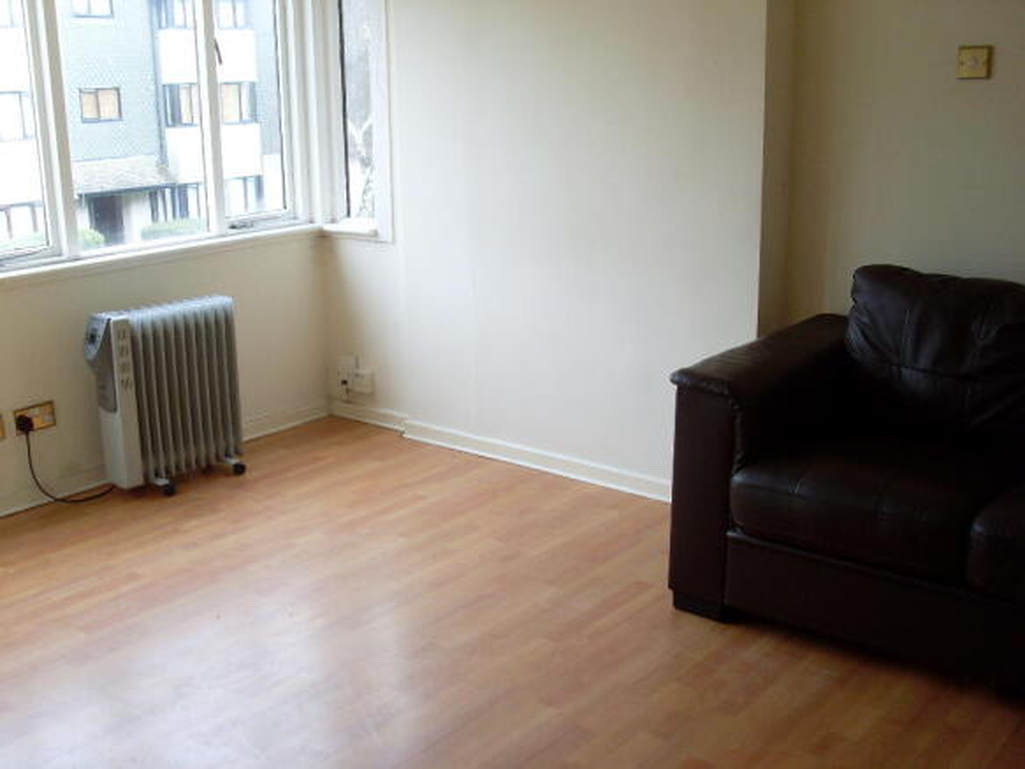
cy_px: 384
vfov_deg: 37.7
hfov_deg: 49.0
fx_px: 1125
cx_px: 512
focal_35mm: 38
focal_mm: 6.3
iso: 100
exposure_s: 1/90
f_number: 3
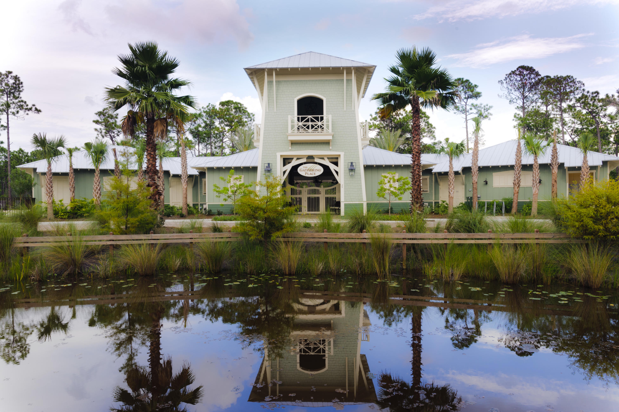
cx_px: 310
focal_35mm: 25
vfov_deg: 51.2
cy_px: 206
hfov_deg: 71.5
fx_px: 430
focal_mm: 25
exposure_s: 1/15
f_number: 11
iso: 200
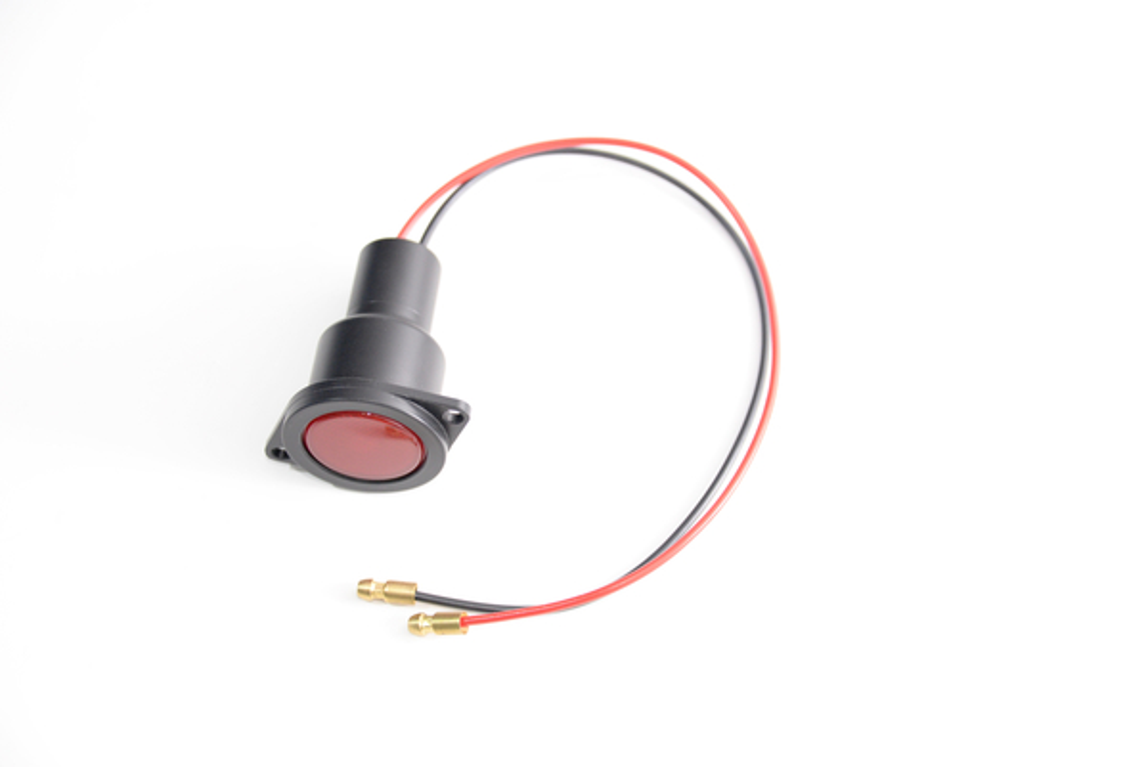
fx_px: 2936
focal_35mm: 92
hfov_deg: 22.1
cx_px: 574
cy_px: 384
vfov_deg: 14.9
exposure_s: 1/250
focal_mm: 92
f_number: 5.3
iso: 1600
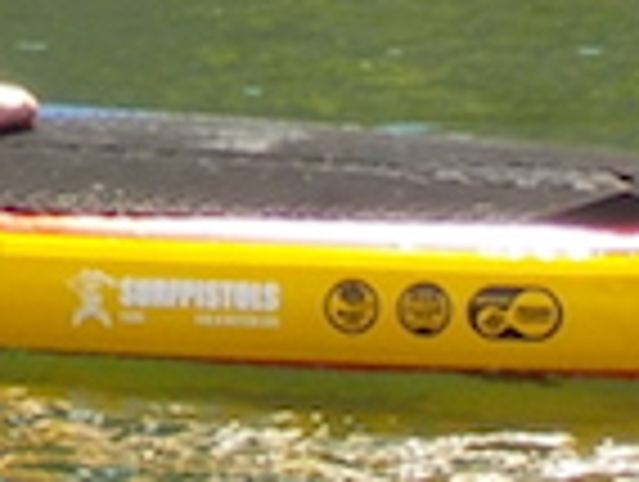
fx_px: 9467
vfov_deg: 2.9
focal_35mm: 512
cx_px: -338
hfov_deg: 3.8
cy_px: -568
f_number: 5.3
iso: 125
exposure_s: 1/250
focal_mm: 9.7
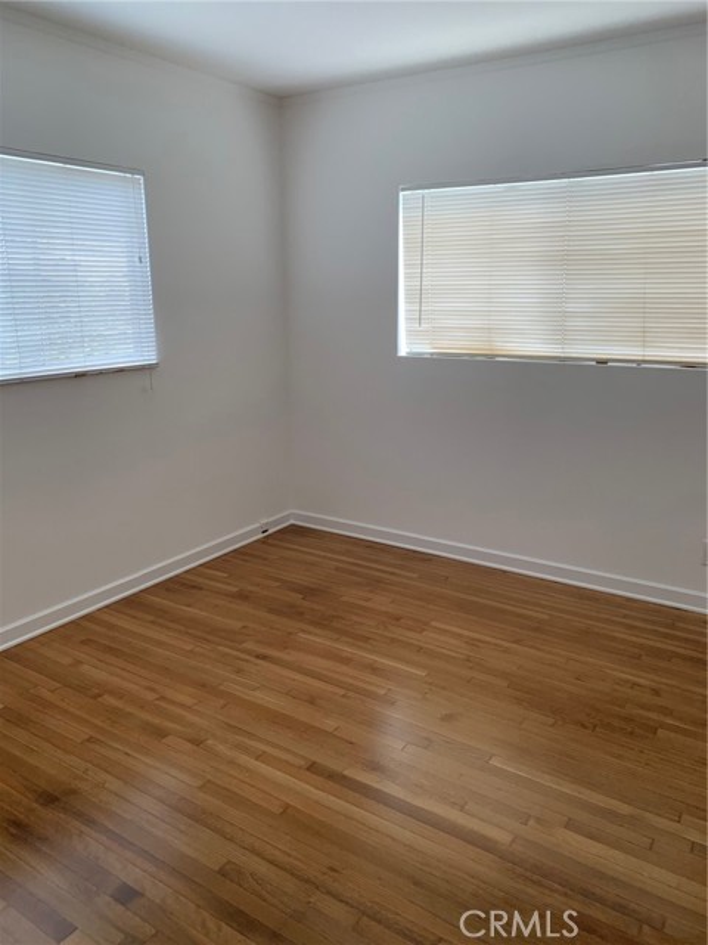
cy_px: 472
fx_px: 709
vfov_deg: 67.3
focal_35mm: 26
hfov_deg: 53.1
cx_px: 354
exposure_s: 1/60
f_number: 1.8
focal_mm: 4.25
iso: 100
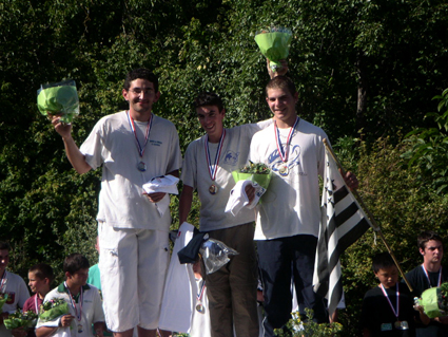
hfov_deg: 17.7
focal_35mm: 111
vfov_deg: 13.3
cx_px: 224
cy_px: 168
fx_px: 1437
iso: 50
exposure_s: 1/600
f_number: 3.6
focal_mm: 17.1
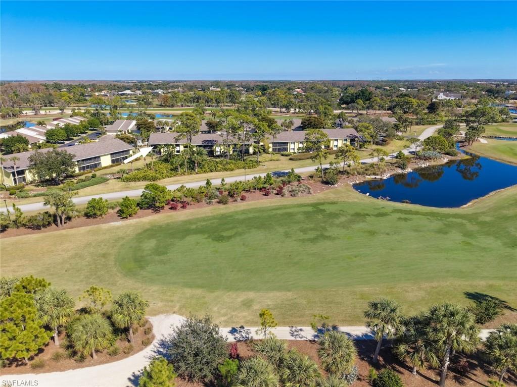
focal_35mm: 24
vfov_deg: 56.8
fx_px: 358
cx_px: 258
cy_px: 194
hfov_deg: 71.6
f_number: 1.8
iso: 150
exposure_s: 1/4000
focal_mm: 8.67
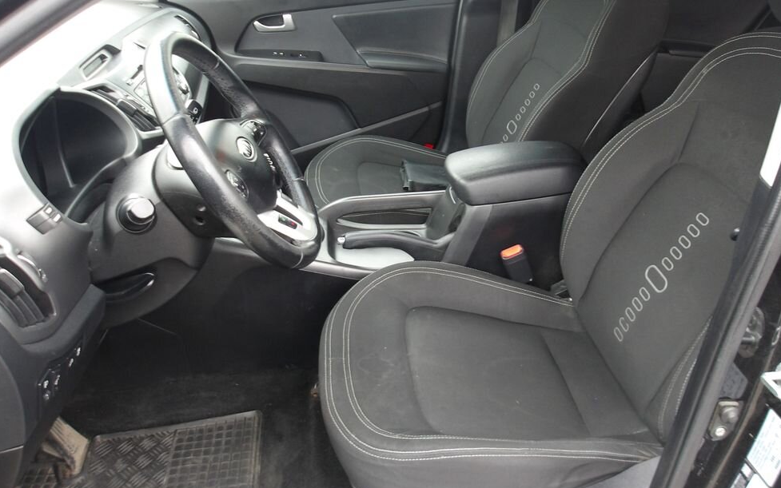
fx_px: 639
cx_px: 407
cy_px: 204
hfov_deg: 62.9
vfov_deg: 41.7
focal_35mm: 30
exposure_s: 1/15
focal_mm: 4.9
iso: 200
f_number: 3
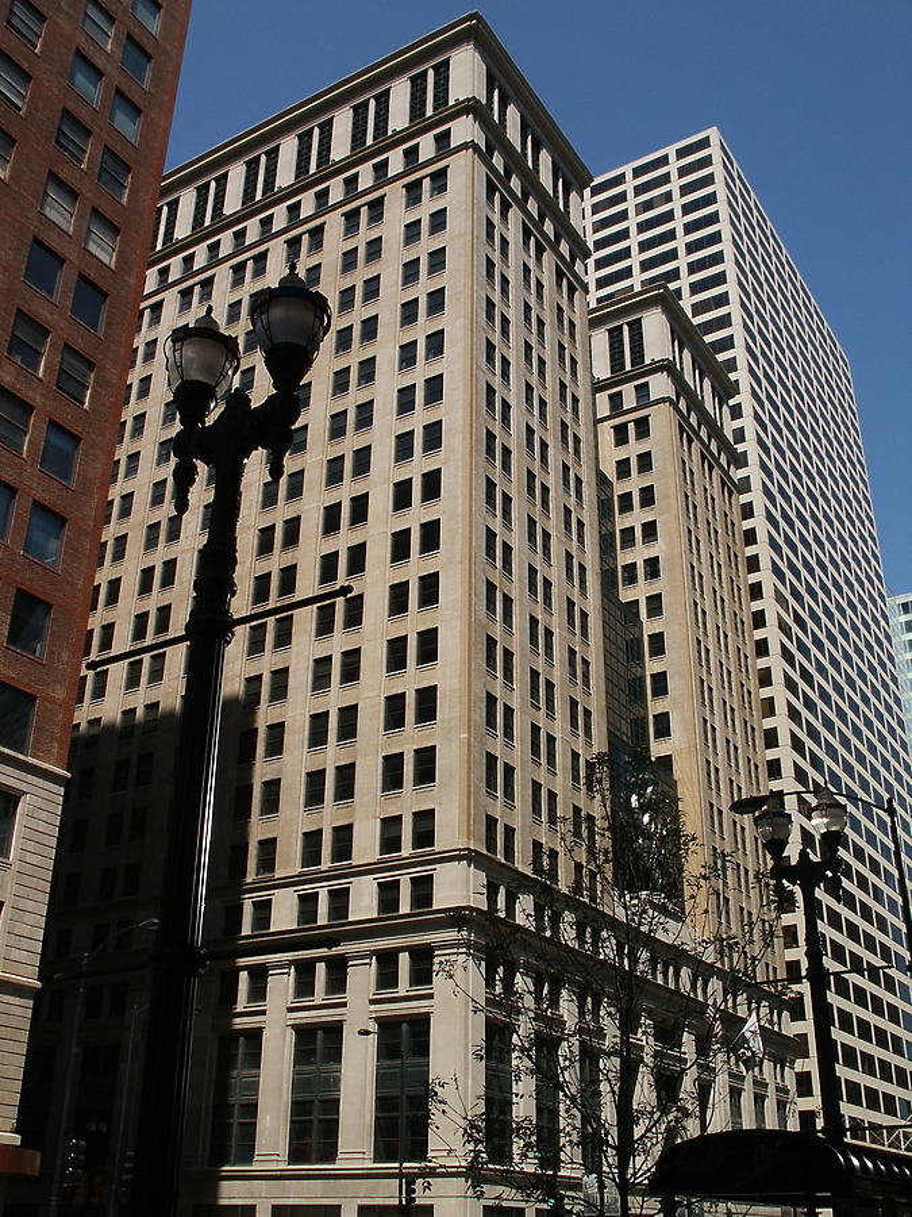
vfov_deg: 52.6
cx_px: 456
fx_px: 1229
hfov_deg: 40.7
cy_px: 608
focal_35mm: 35
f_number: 6.7
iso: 64
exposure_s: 1/350
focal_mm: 7.18
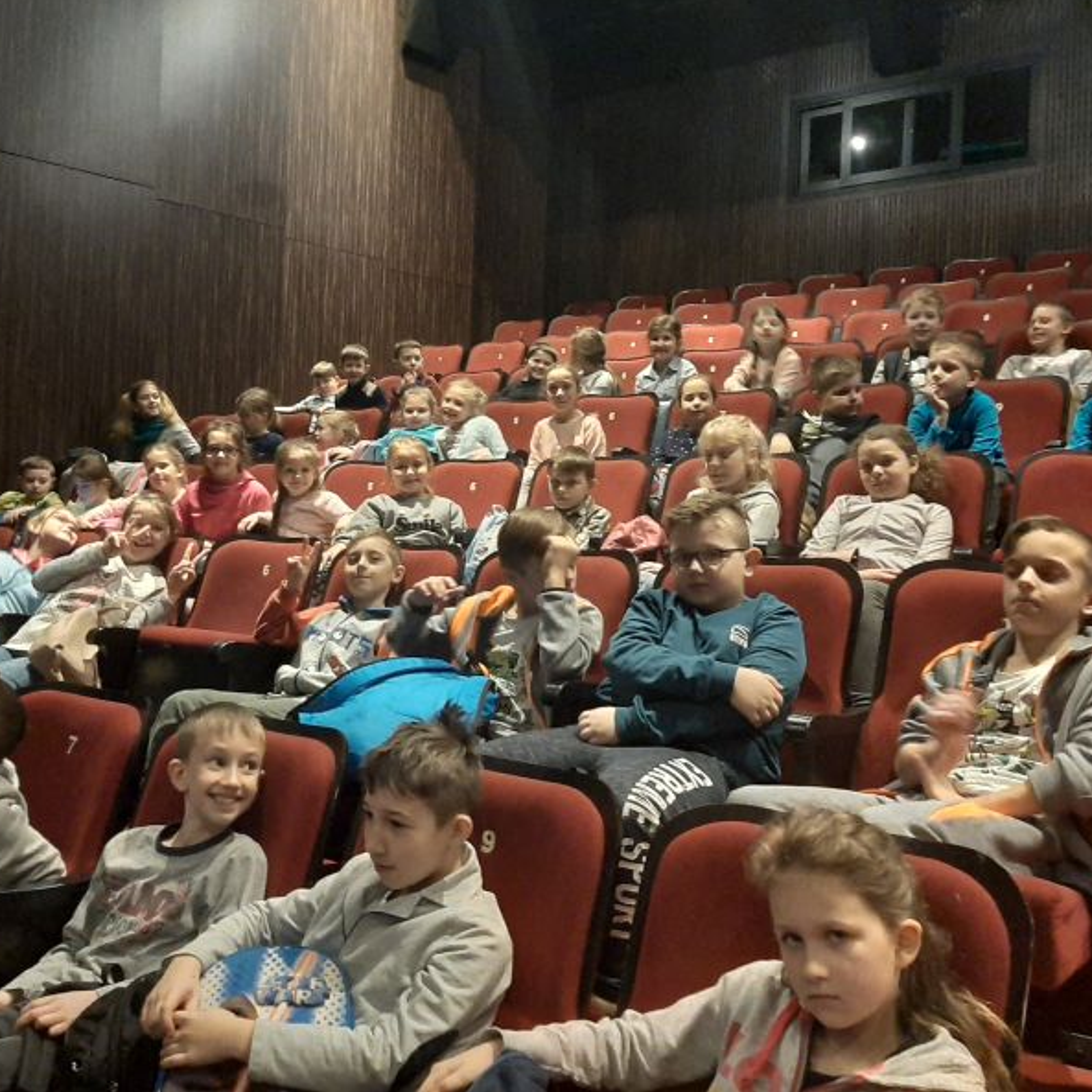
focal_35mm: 31
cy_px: 541
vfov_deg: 52.5
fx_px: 1106
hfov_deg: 52.5
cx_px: 503
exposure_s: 1/20
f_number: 1.7
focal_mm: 3.93
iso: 800
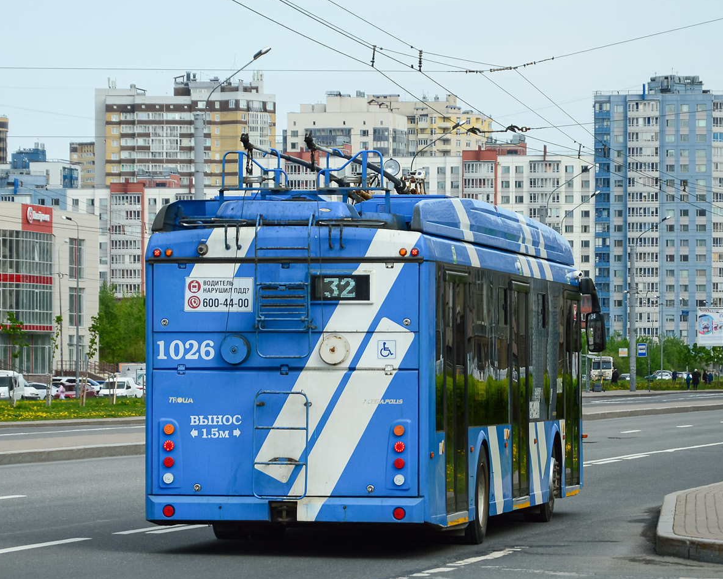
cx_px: 346
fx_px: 3060
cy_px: 303
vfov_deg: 10.8
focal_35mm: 143
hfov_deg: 13.5
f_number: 6.3
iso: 200
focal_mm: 80
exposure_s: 1/640
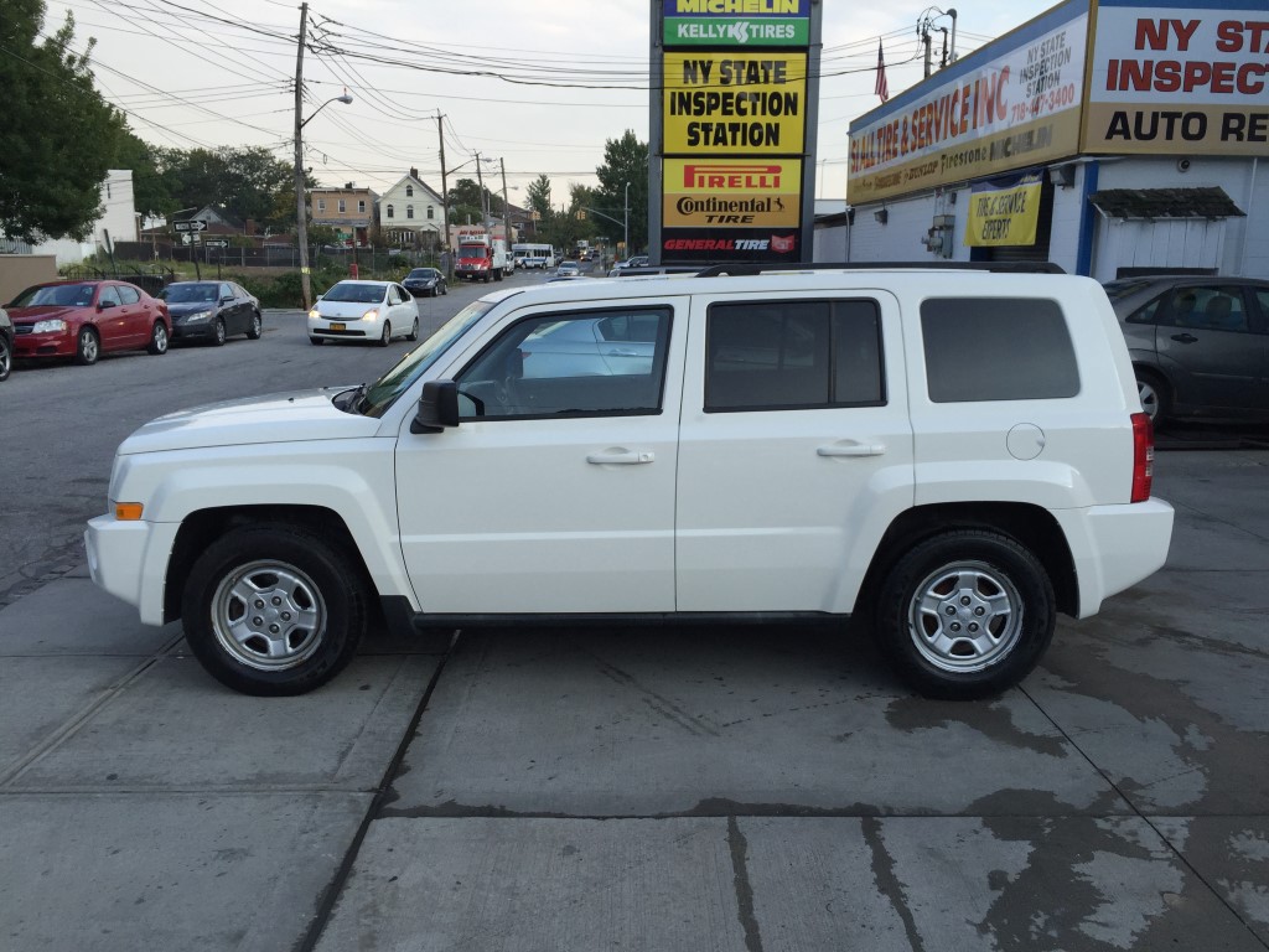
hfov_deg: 61.7
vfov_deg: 48.2
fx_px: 1063
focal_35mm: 29
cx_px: 634
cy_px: 476
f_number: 2.2
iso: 32
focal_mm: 4.15
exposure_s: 1/527
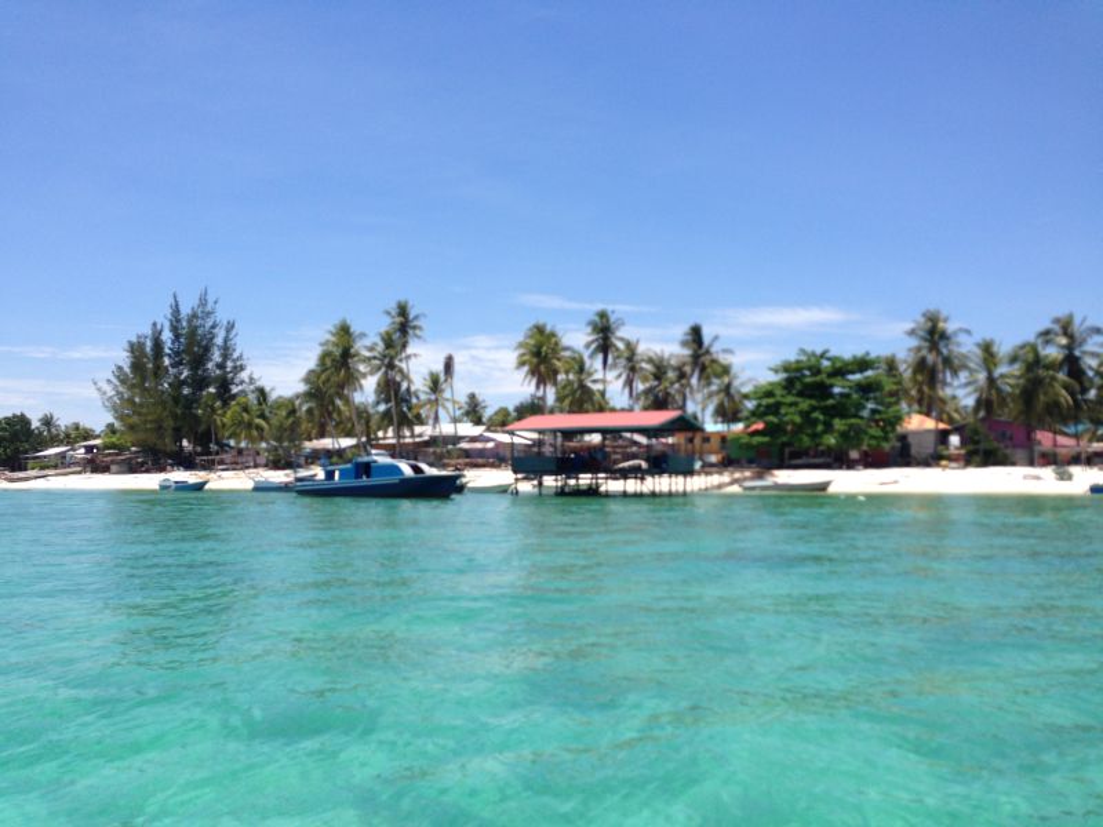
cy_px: 414
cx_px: 552
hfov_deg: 55.4
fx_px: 1052
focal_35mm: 33
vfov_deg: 42.9
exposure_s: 1/1938
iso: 50
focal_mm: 4.12
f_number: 2.4
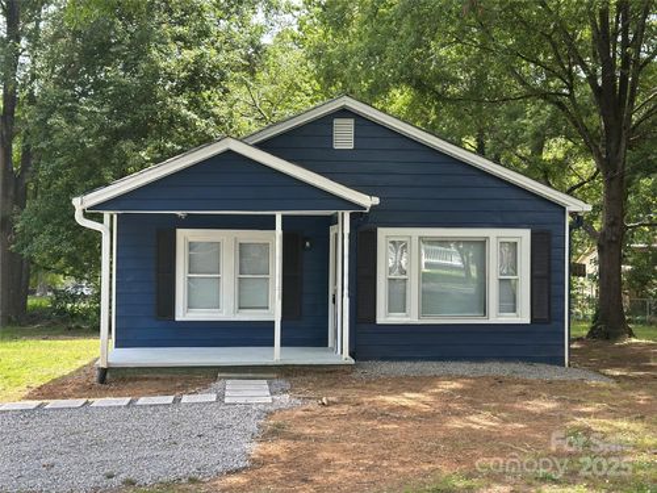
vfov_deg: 30.3
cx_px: 328
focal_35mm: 48
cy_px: 246
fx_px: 911
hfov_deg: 39.7
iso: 80
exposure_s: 1/577
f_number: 1.78
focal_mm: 6.86
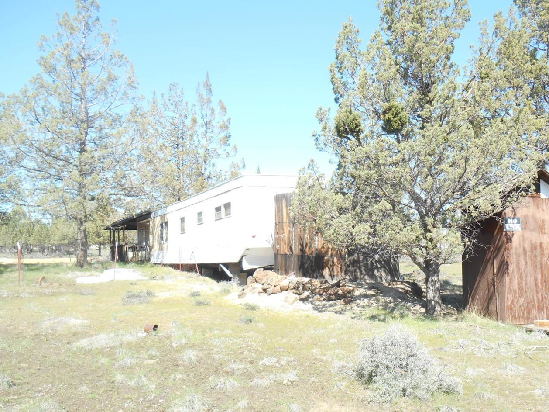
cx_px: 309
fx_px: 492
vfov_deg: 45.4
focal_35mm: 31
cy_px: 229
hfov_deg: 58.2
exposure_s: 1/250
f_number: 3.4
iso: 80
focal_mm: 4.7
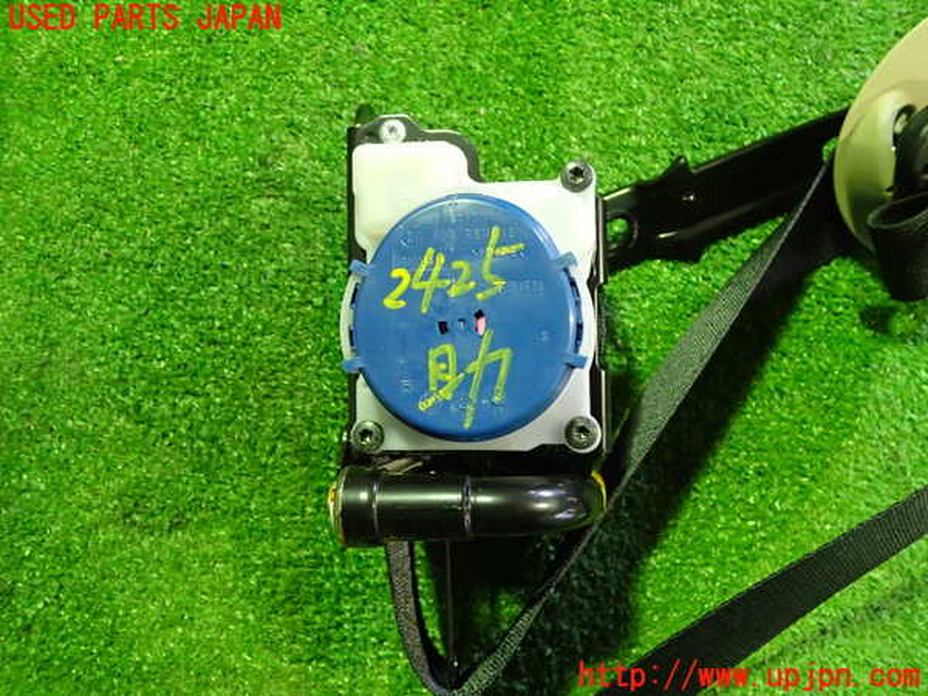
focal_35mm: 30
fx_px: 804
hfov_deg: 60.0
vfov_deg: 46.8
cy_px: 348
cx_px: 464
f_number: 2.3
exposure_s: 1/30
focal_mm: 5.4
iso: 800
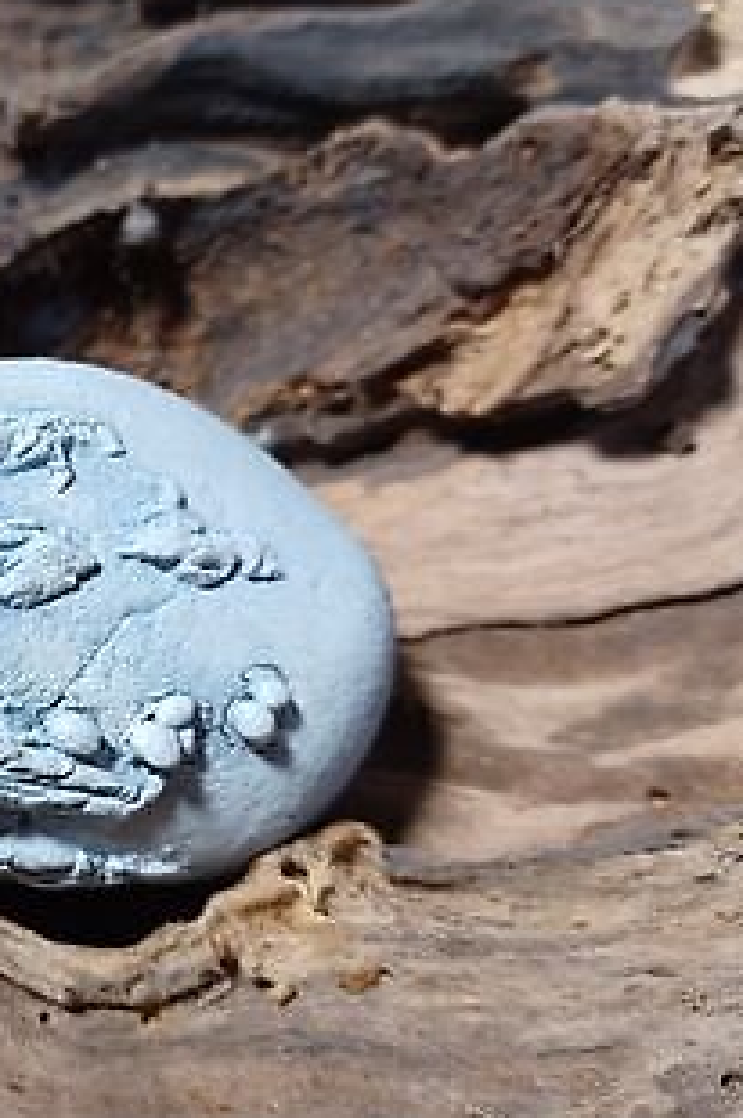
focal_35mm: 42
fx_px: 1303
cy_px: 568
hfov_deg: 29.7
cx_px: -4
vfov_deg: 46.4
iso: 320
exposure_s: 1/33.3
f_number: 1.8
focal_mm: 4.6
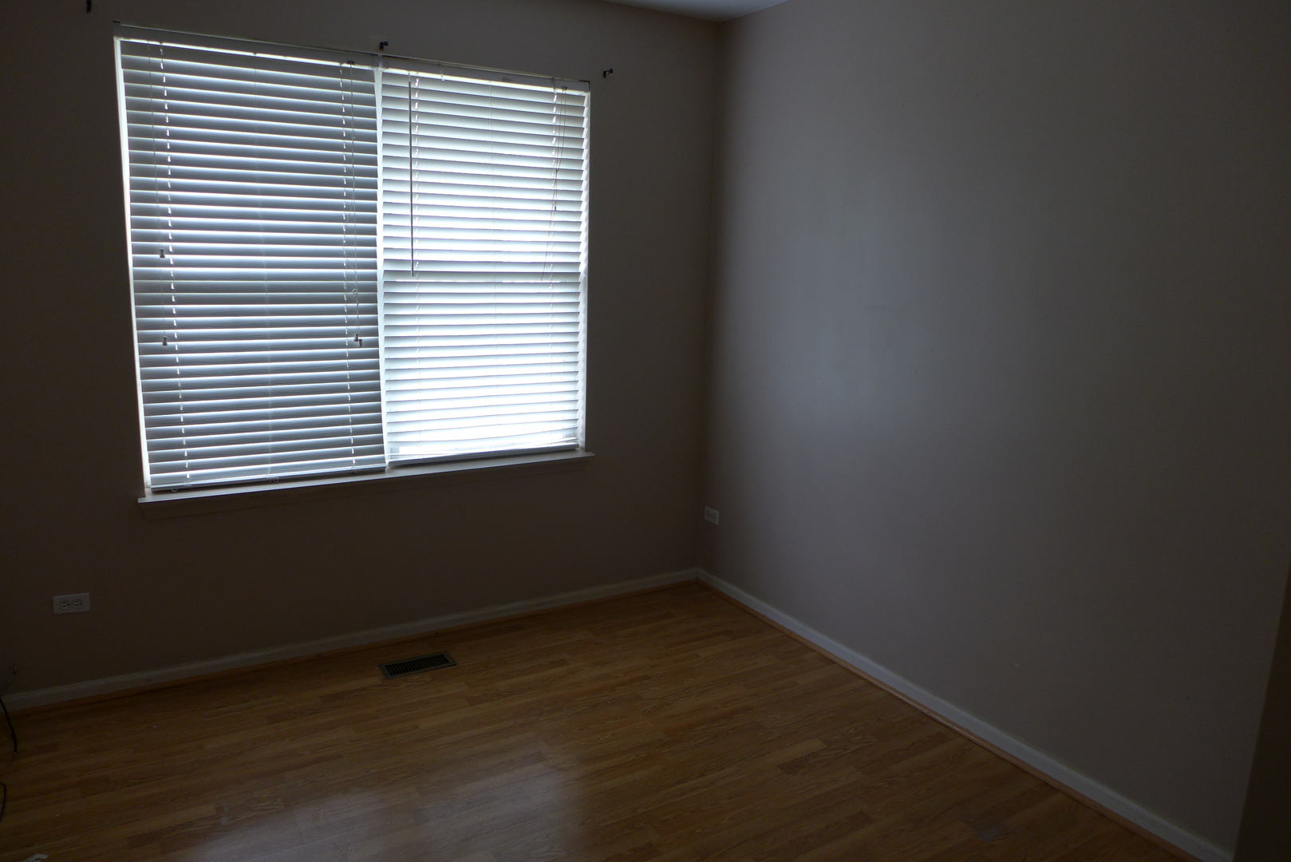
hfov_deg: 73.7
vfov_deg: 53.2
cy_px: 431
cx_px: 646
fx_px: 861
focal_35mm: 24
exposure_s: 1/80
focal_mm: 4.7
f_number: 1.4
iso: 80
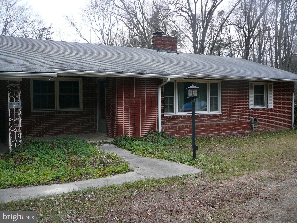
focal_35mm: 35
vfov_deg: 40.7
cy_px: 112
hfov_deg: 52.6
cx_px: 148
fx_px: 300
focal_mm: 5.2
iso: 80
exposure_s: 1/100
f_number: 2.8
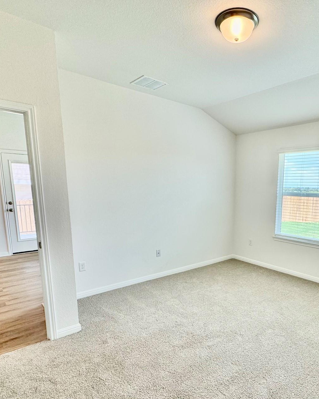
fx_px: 260
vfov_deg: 74.5
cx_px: 217
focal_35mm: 22
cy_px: 231
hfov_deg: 61.3
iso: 64
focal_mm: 2.22
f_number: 2.2
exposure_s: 1/120
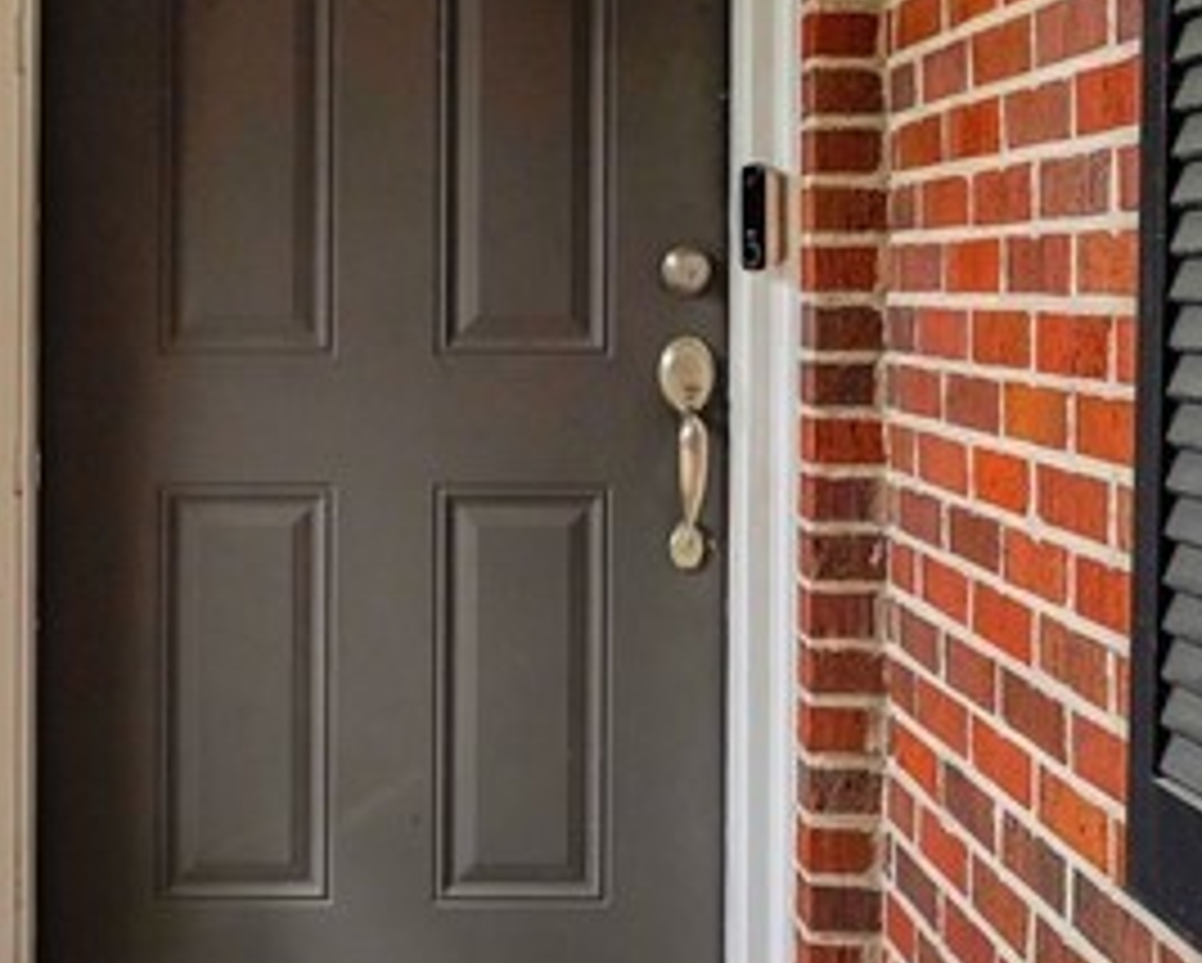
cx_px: 383
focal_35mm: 61
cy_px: 281
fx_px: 2172
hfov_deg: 30.7
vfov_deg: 24.8
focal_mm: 16
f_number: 9
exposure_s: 1/160
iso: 320
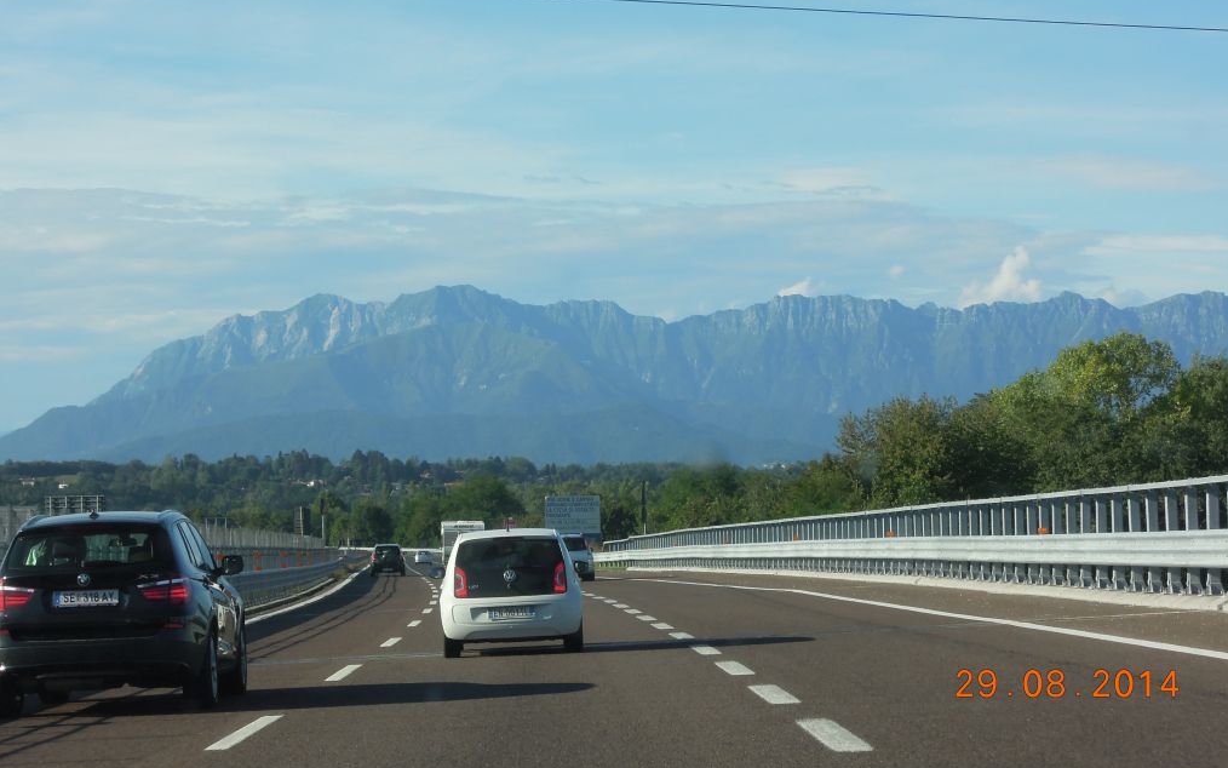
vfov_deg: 12.2
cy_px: 315
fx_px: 3581
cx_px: 619
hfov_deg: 19.5
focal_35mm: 107
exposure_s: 1/500
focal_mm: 17.9
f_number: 5.5
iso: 160
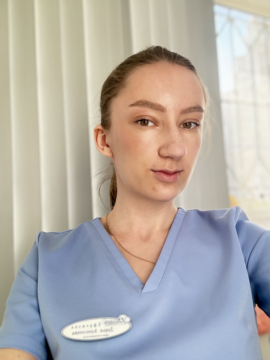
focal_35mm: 30
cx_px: 135
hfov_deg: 46.8
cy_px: 180
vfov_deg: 60.0
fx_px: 312
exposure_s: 1/121
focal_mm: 2.69
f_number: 1.9
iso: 32
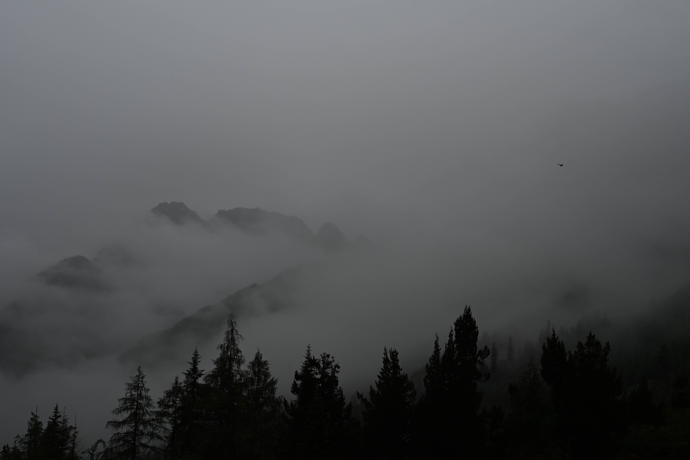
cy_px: 230
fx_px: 958
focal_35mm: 50
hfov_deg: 39.6
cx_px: 345
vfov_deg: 27.0
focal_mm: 50
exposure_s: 1/2500
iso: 400
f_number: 8
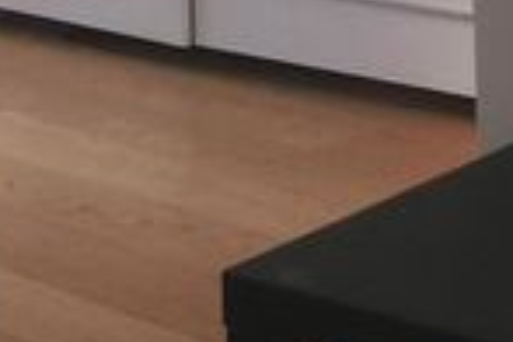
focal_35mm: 189
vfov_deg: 6.9
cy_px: -447
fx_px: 2693
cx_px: -98
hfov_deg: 10.7
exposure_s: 1/33.3
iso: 200
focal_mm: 2.26
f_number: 2.2
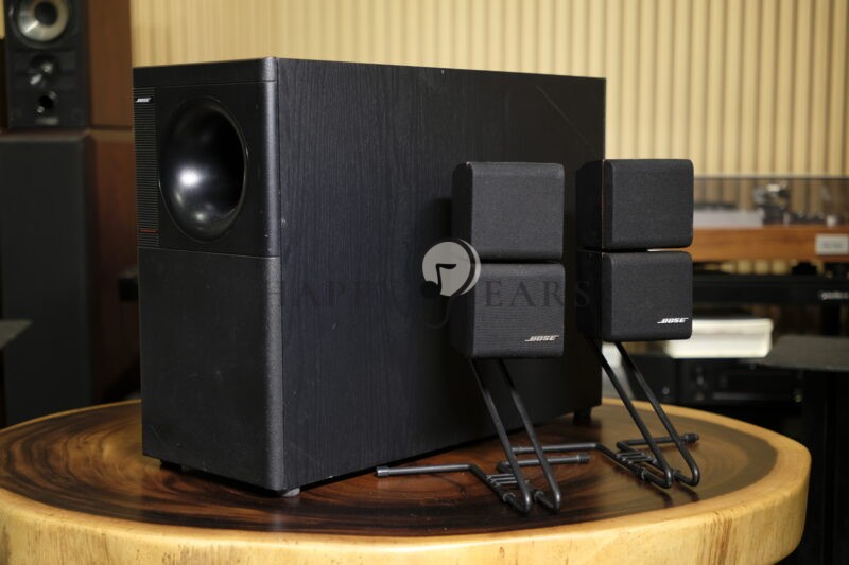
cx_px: 424
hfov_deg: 38.9
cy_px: 282
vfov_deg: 26.5
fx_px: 1202
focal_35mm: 51
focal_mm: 34
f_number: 2.8
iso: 200
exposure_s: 1/15
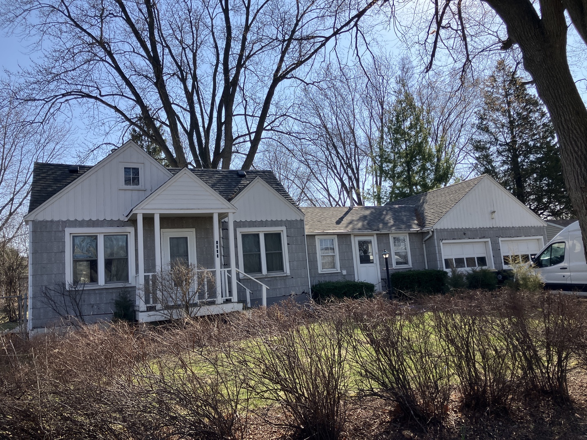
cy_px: 220
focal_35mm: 28
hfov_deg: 63.4
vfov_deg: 49.7
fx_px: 475
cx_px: 294
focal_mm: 3.99
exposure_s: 1/1736
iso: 32
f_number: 1.8
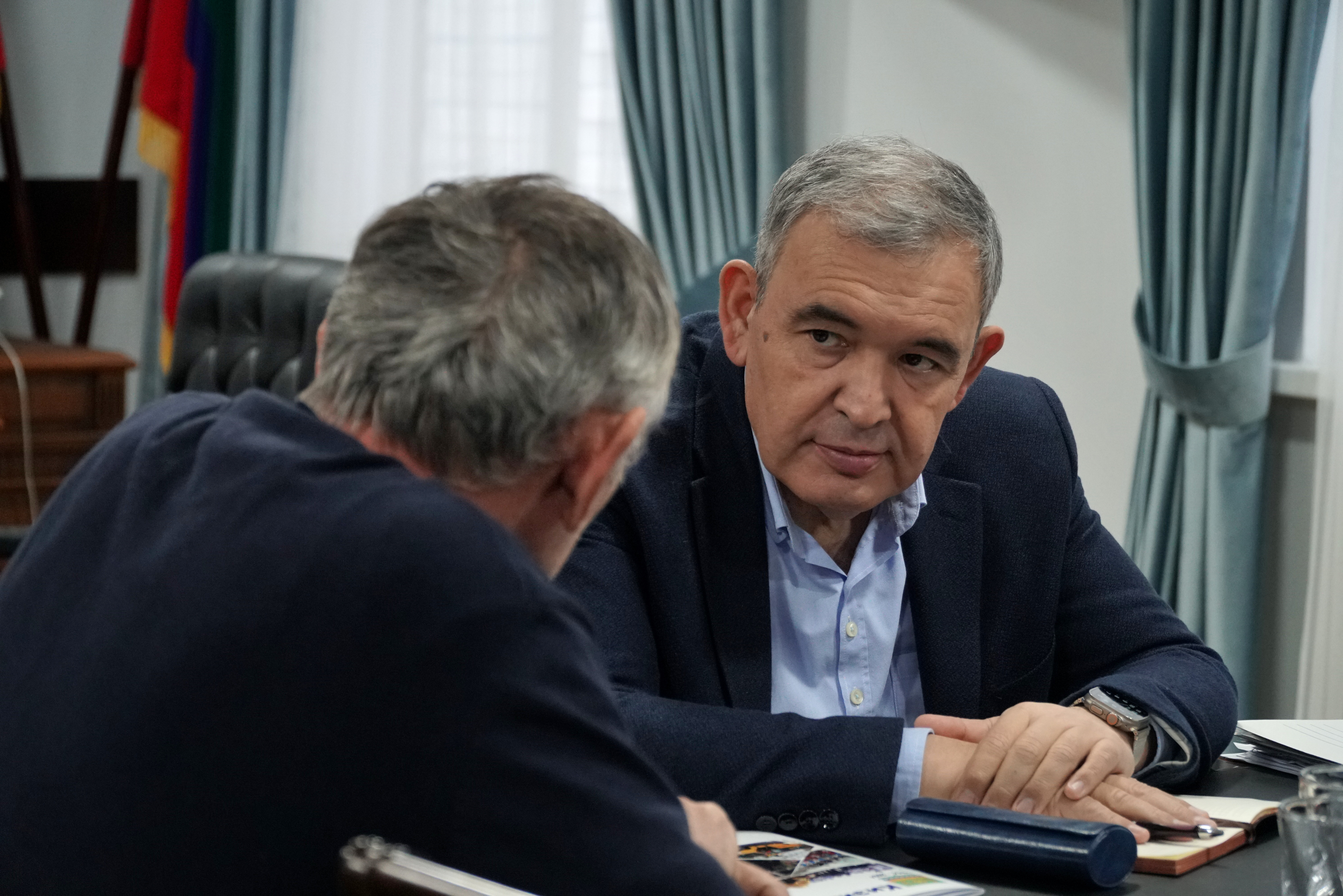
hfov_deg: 21.6
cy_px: 448
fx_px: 3525
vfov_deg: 14.5
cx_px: 672
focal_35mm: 94
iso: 1600
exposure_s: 1/250
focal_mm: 63
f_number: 4
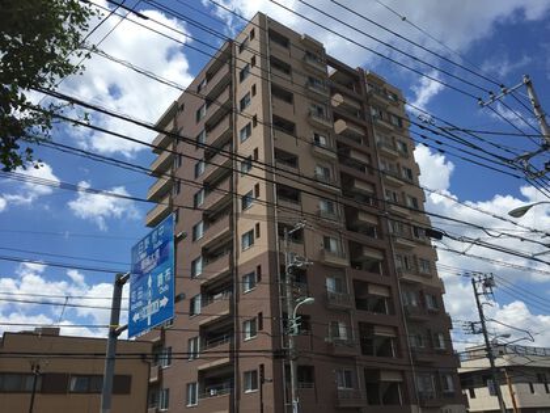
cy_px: 206
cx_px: 275
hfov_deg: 61.7
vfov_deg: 48.2
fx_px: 461
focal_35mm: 29
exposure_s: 1/2825
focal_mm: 4.15
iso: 32
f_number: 2.2
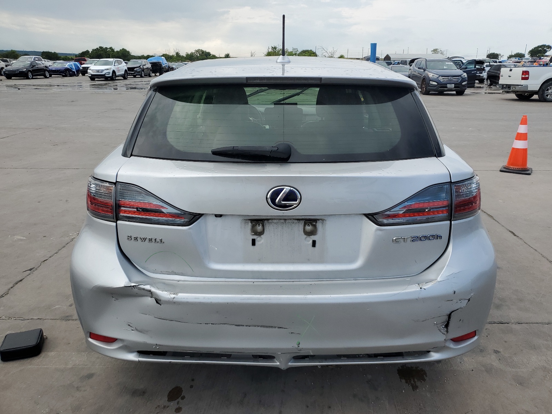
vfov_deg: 53.1
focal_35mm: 26
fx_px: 415
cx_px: 276
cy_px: 207
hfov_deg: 67.3
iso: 50
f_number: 1.5
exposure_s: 1/2000
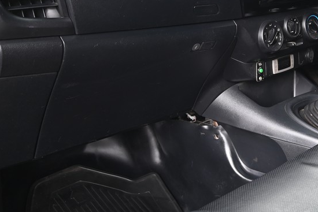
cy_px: 31
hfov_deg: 30.2
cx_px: 252
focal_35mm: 65
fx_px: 574
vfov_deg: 20.6
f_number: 6.3
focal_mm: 32.5
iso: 400
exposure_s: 1/30
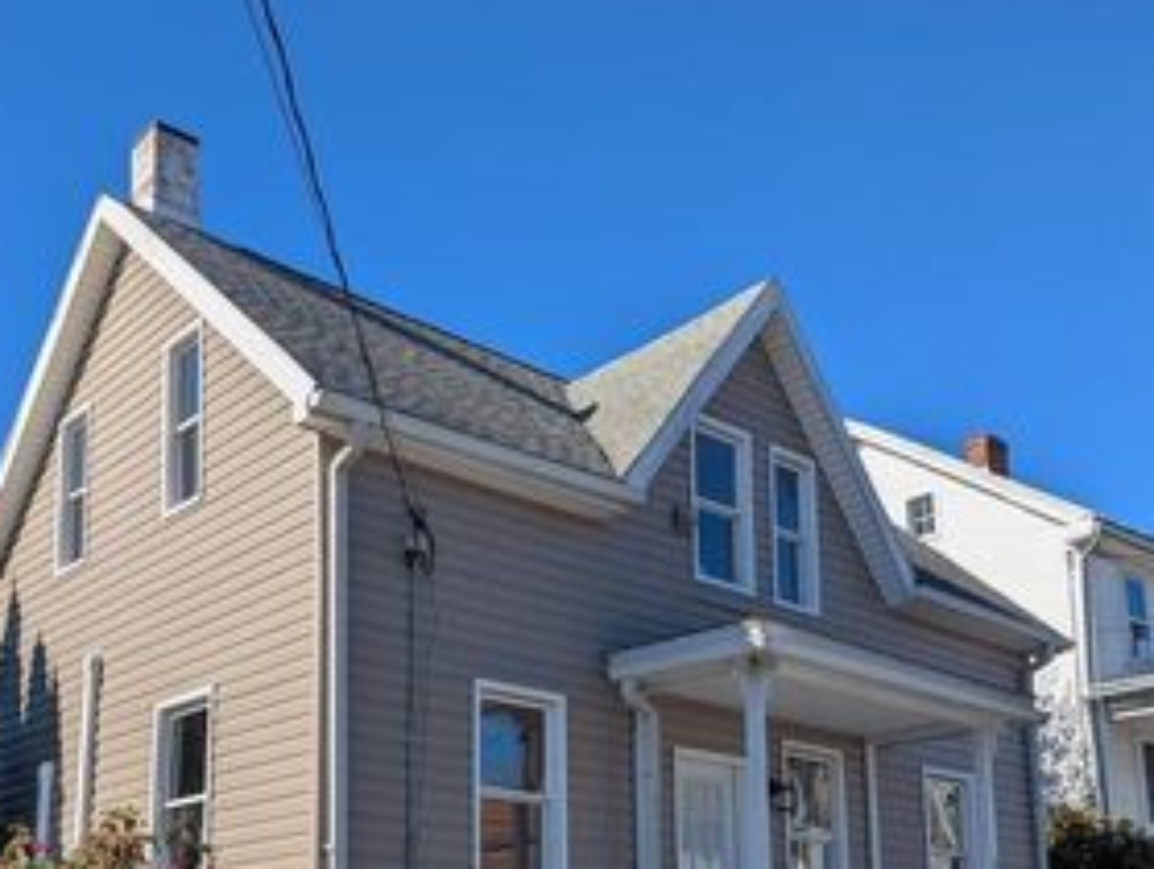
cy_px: 761
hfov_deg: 43.7
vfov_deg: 32.2
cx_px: 509
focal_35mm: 43
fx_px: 1435
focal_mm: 6.81
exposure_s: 1/2137
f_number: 1.85
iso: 34
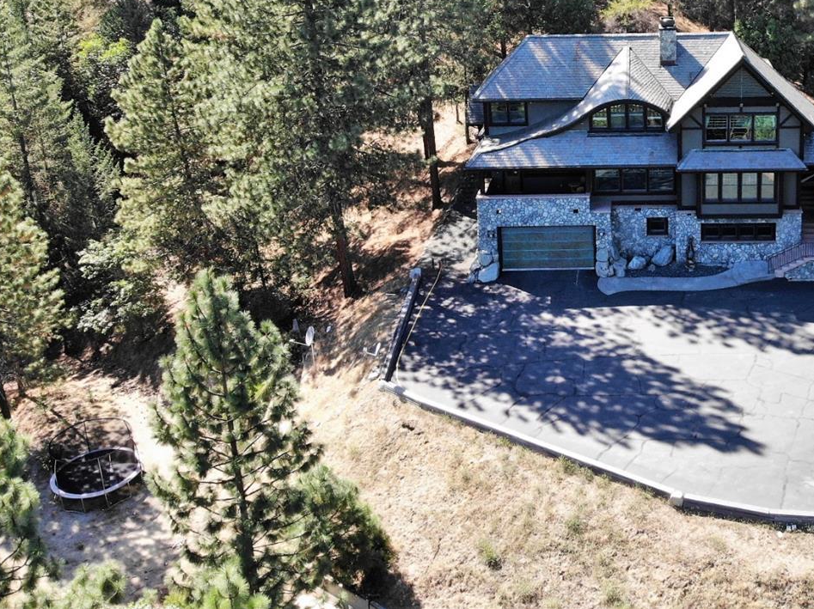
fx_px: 893
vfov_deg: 36.5
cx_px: 633
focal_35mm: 38
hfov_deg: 46.8
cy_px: 128
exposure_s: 1/301
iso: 106
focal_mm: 4.5
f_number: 2.8
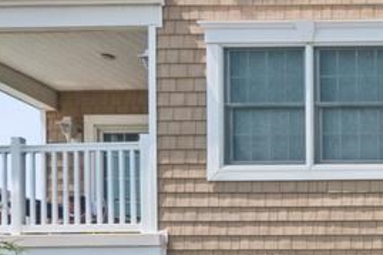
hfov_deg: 11.3
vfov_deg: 11.1
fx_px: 1297
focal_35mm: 122
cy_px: 287
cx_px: 1106
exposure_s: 1/125
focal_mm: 16
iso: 250
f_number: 16
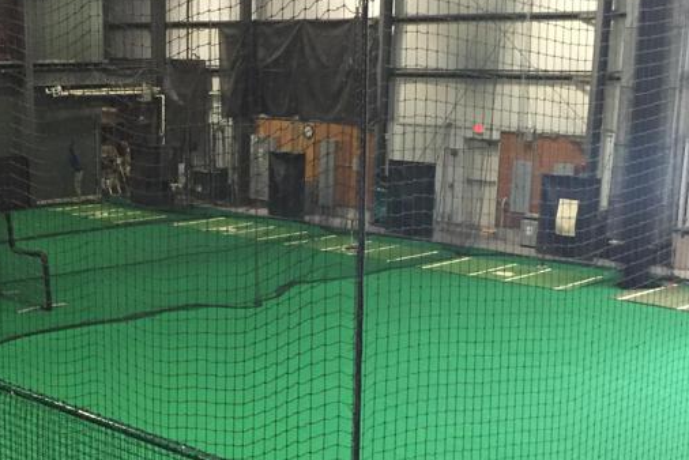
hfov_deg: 32.2
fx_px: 1168
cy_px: 329
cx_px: 167
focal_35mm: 61
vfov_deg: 22.1
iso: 250
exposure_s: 1/30
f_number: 2.2
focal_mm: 4.15
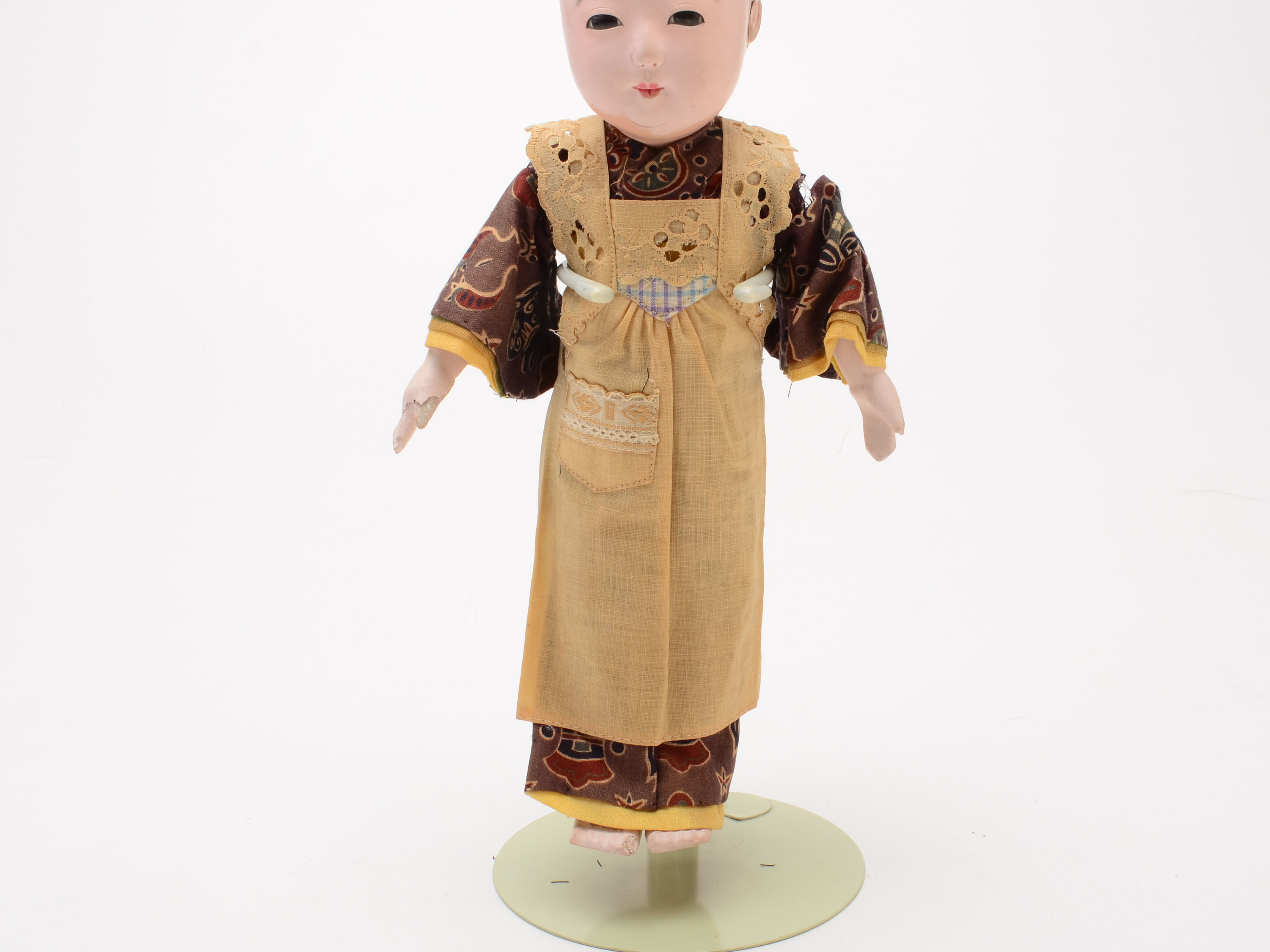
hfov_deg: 34.9
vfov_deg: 26.5
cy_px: 427
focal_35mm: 55
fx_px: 2018
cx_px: 668
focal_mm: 28
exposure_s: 1/160
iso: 100
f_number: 22
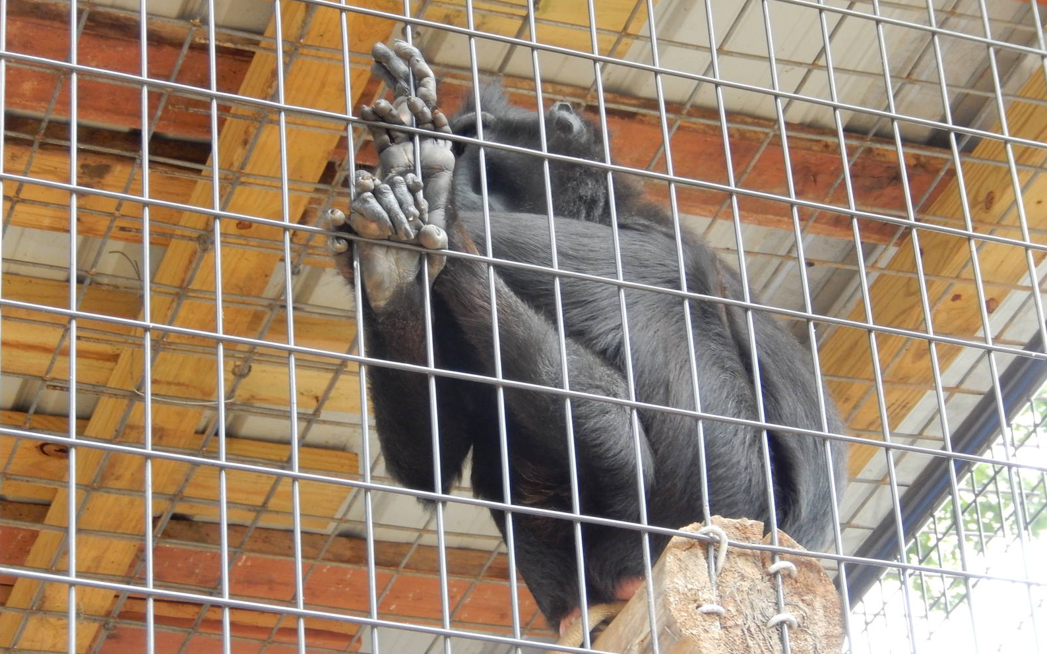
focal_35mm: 125
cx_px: 524
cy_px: 349
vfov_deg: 10.5
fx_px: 3567
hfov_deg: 16.7
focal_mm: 21
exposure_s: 1/80
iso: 400
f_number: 5.5
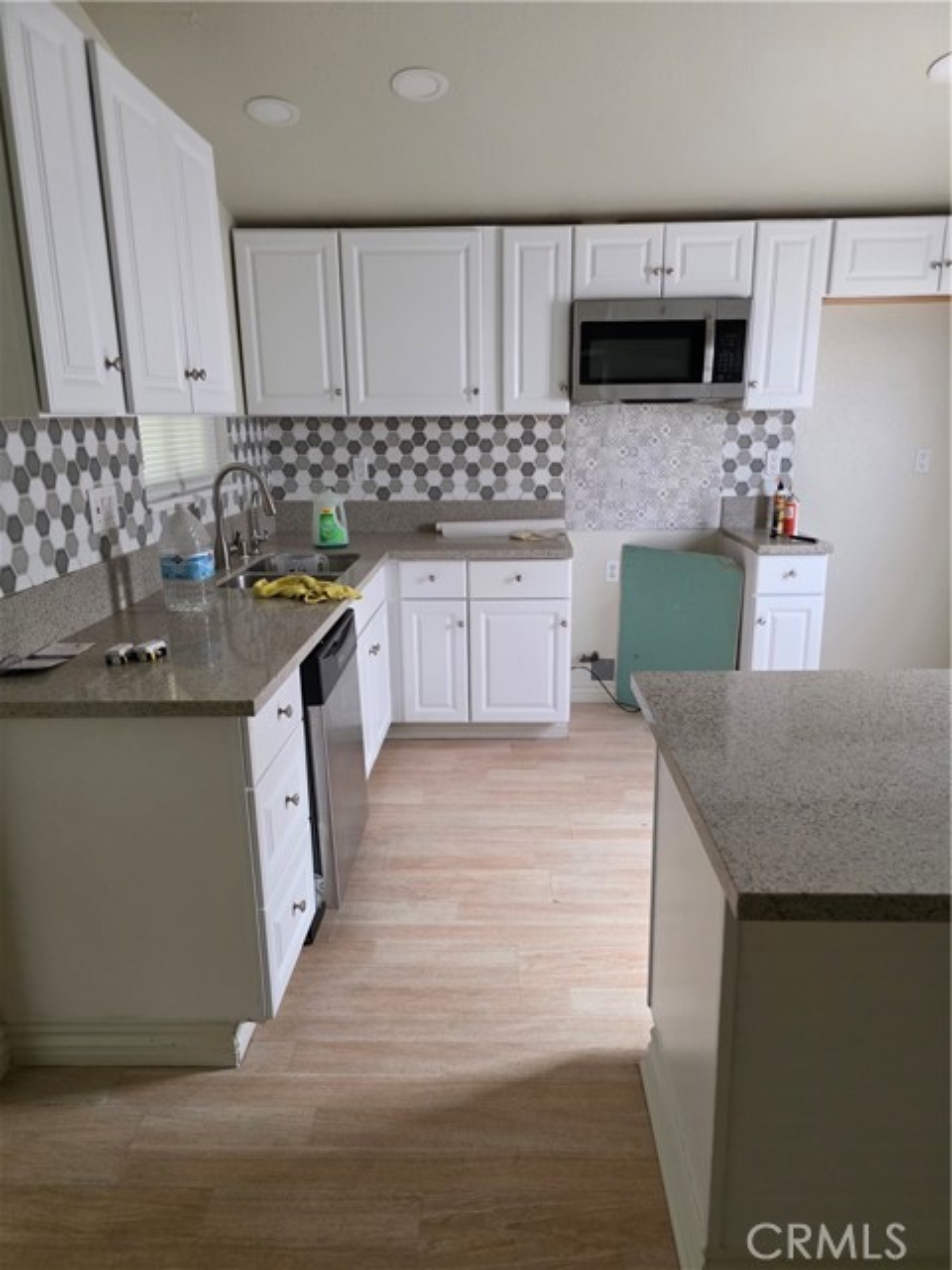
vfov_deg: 73.9
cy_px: 635
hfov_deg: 58.9
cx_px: 476
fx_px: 843
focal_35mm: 23
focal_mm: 6.3
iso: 800
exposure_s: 1/120
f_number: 1.7
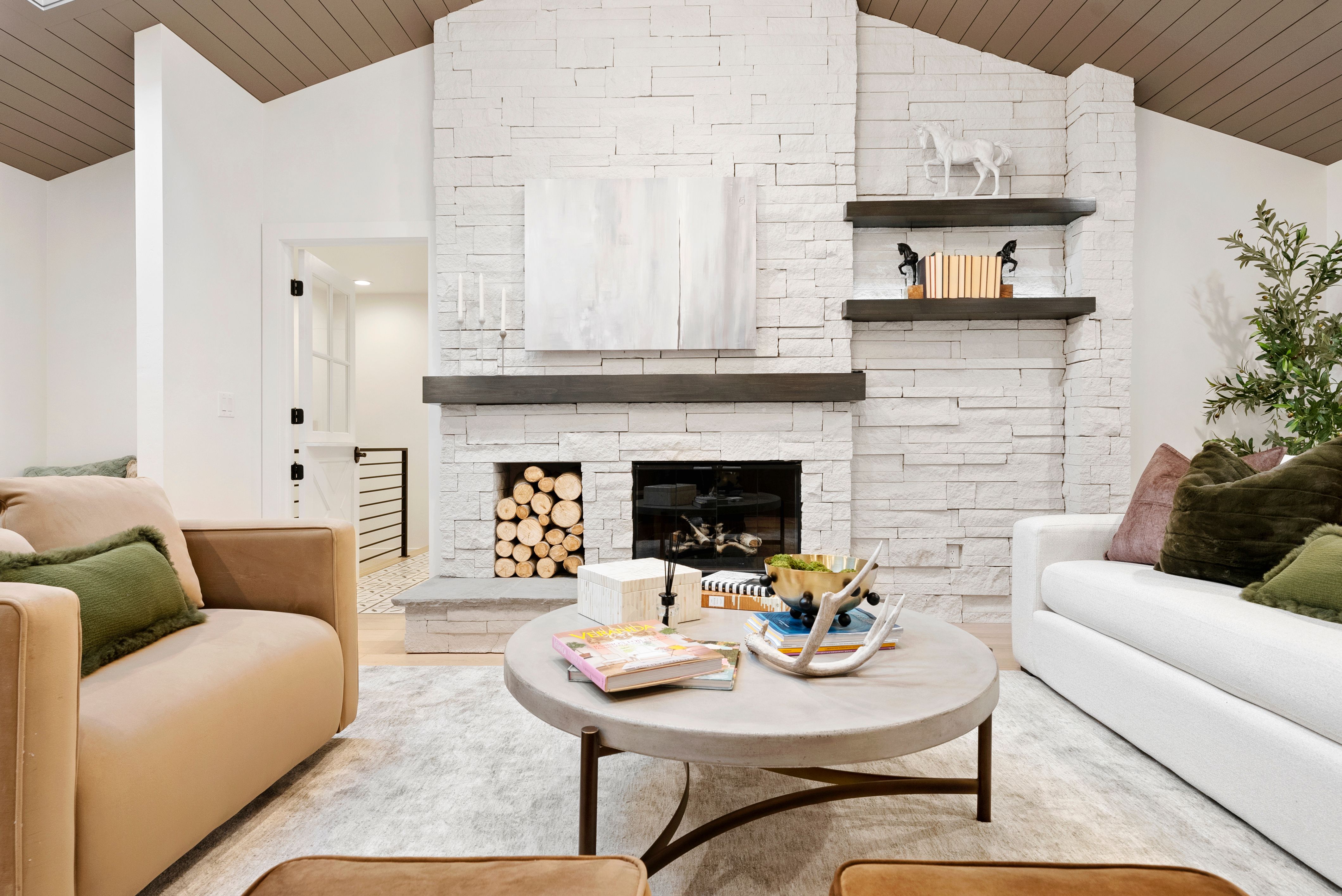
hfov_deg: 90.0
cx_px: 671
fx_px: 671
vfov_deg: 67.5
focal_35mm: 18
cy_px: 448
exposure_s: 1/8
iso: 800
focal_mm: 18
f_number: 8
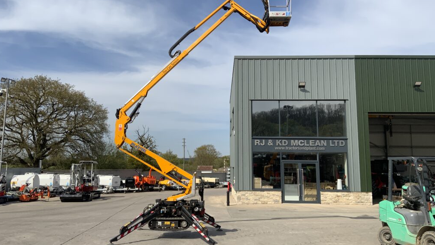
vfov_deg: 36.7
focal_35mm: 32
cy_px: 118
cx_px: 216
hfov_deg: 61.0
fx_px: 369
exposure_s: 1/2320
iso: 16
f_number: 1.8
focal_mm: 3
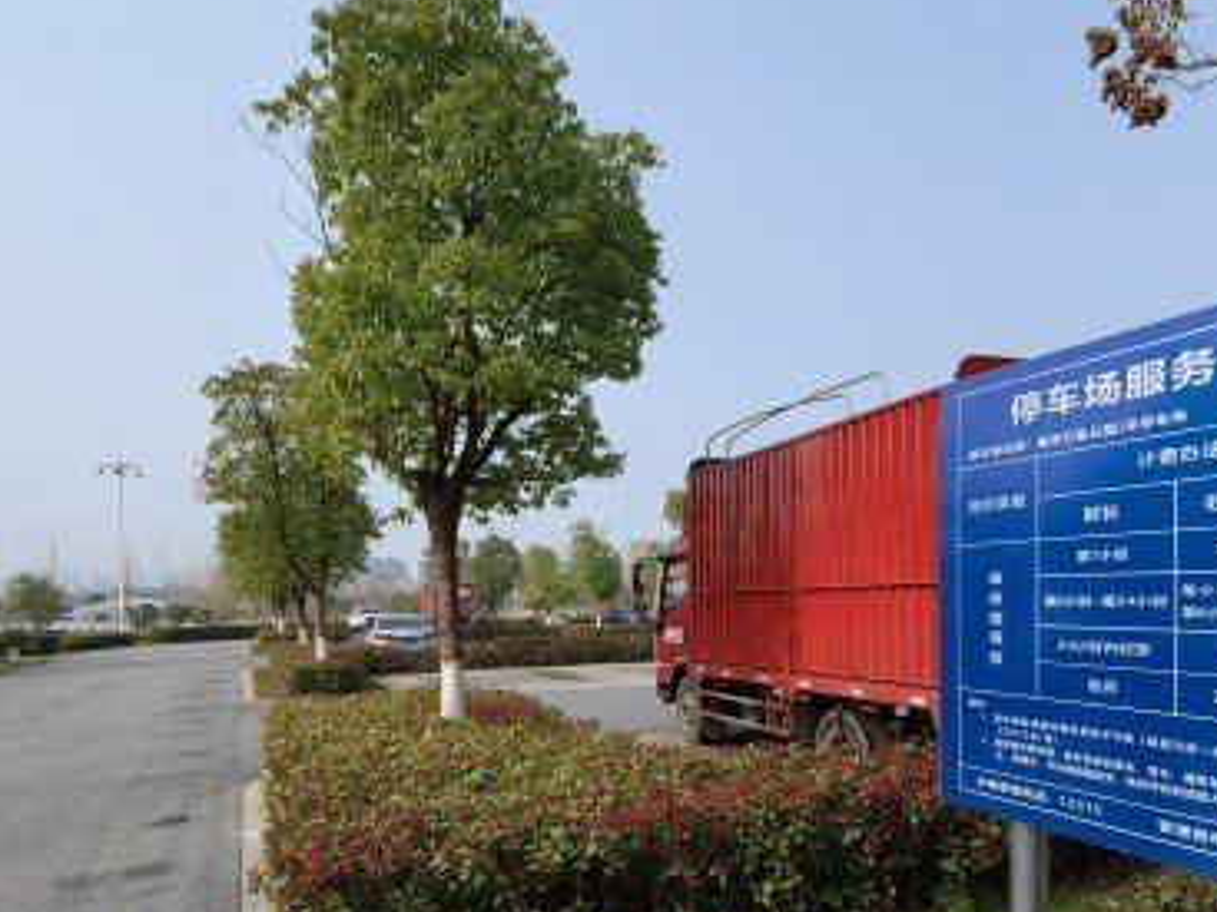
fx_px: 808
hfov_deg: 72.8
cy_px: 595
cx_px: 753
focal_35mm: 23
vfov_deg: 57.8
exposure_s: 1/997
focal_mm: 1.95
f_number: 2.2
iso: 50
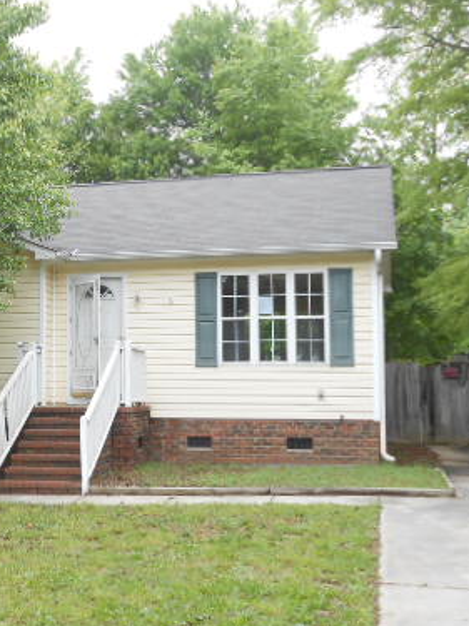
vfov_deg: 33.2
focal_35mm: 58
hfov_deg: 24.3
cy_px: 314
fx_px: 1048
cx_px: 27
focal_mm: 6
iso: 80
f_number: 3.9
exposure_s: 1/60
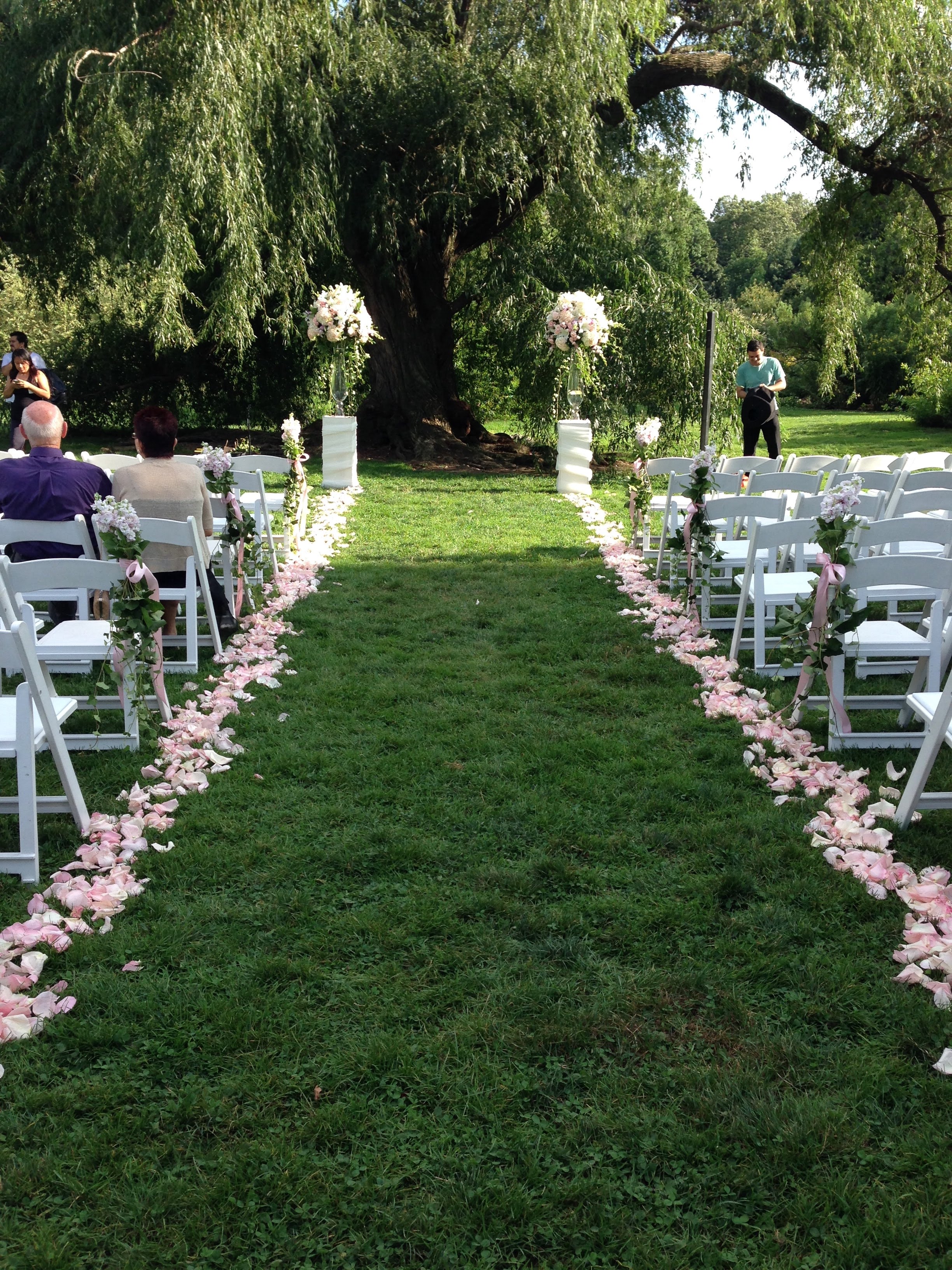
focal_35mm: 33
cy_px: 635
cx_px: 476
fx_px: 1210
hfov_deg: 42.9
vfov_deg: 55.4
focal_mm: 4.12
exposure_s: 1/376
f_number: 2.4
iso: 50
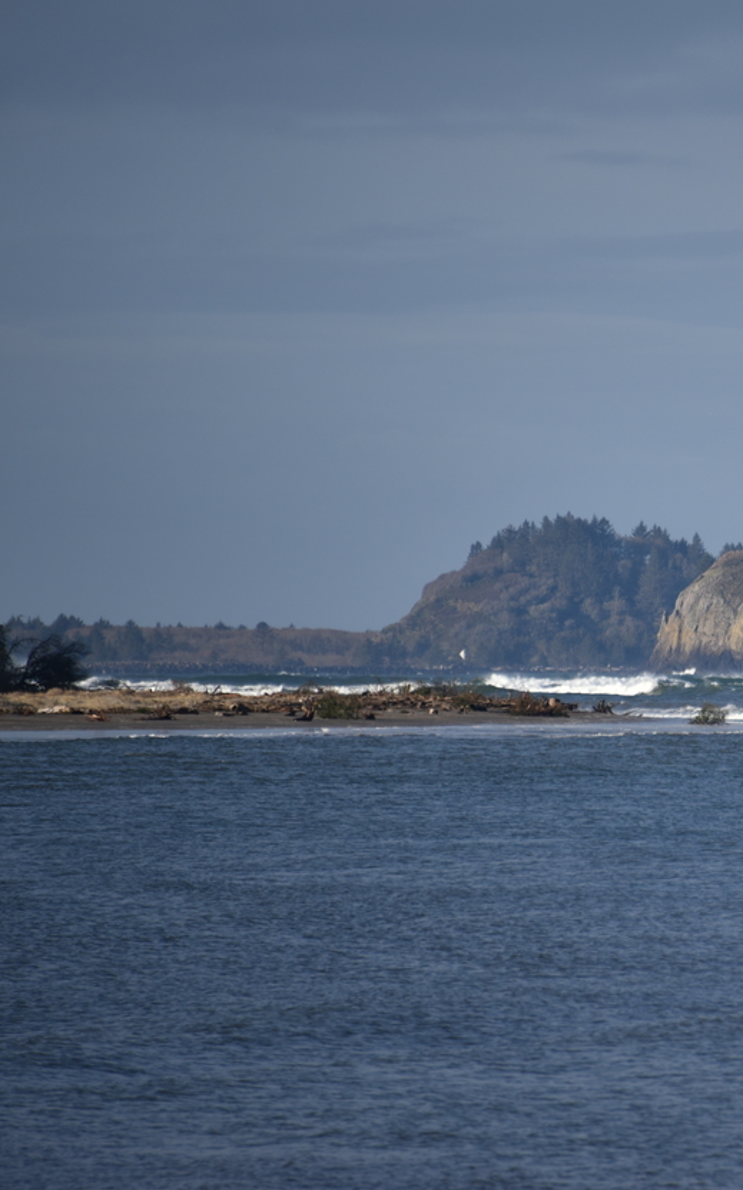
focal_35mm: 471
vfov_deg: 4.5
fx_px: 15268
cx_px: 849
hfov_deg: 2.8
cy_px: 603
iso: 110
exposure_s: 1/640
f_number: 5.6
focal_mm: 300
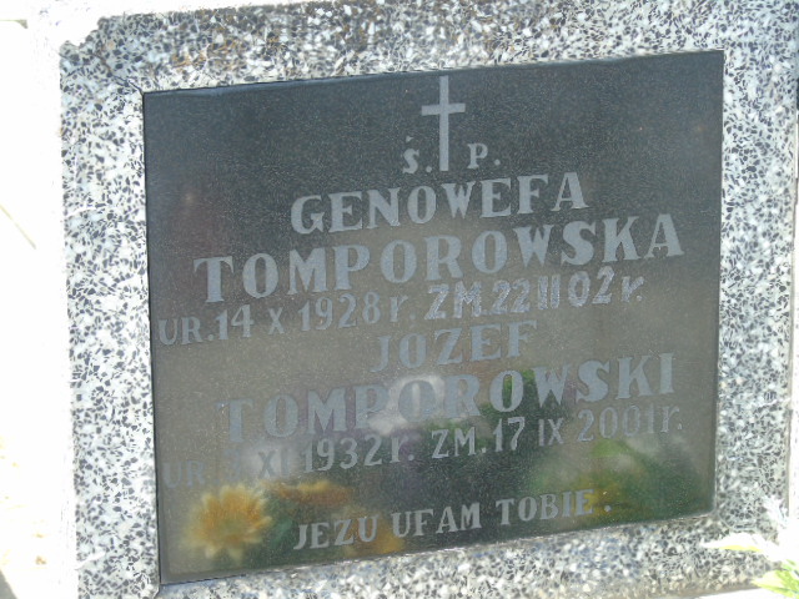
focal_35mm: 142
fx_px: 3278
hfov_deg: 13.9
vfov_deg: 10.4
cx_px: 400
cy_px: 300
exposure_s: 1/125
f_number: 4.7
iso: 160
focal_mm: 25
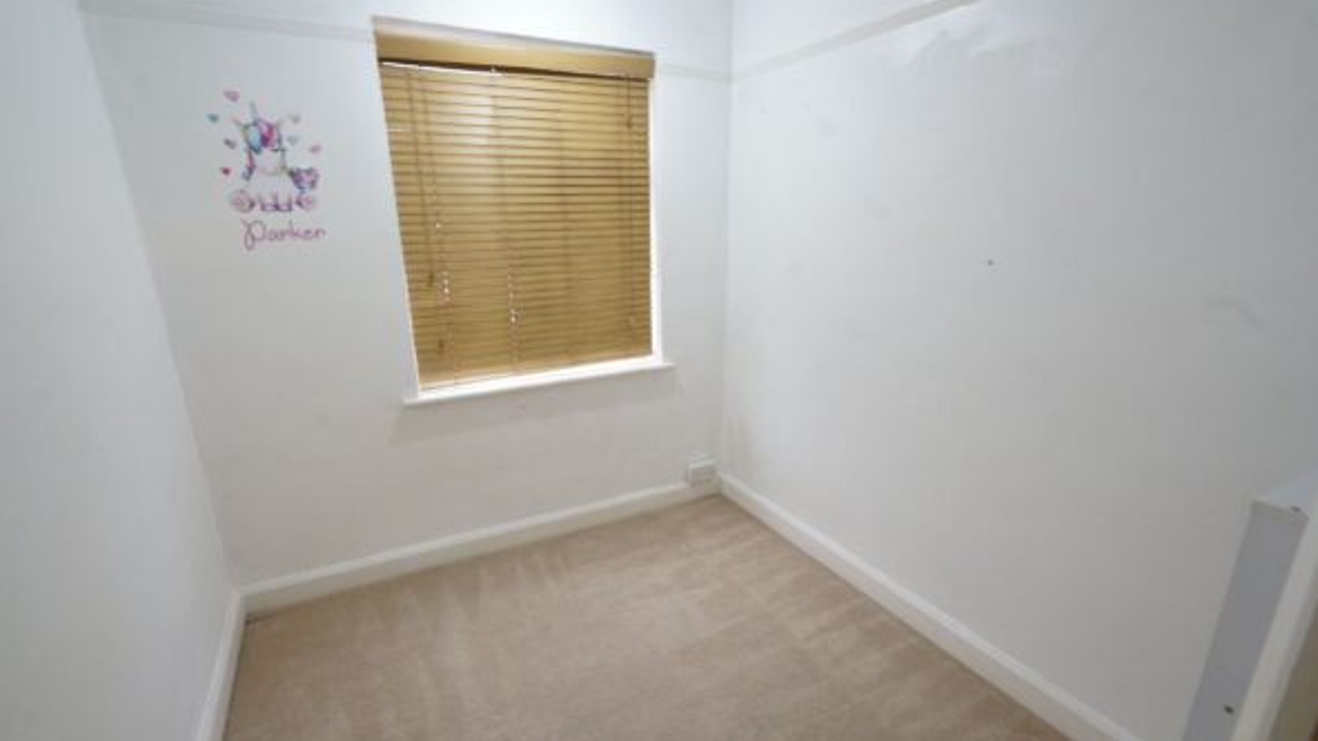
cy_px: 398
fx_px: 594
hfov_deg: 95.9
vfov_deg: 63.8
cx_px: 659
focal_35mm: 17
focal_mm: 16
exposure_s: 1/5
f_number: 7.1
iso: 400
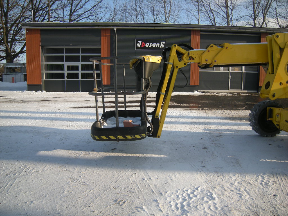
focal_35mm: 28
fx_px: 233
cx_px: 144
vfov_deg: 49.7
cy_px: 108
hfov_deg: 63.4
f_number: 5.6
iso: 64
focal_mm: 4.7
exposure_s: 1/154
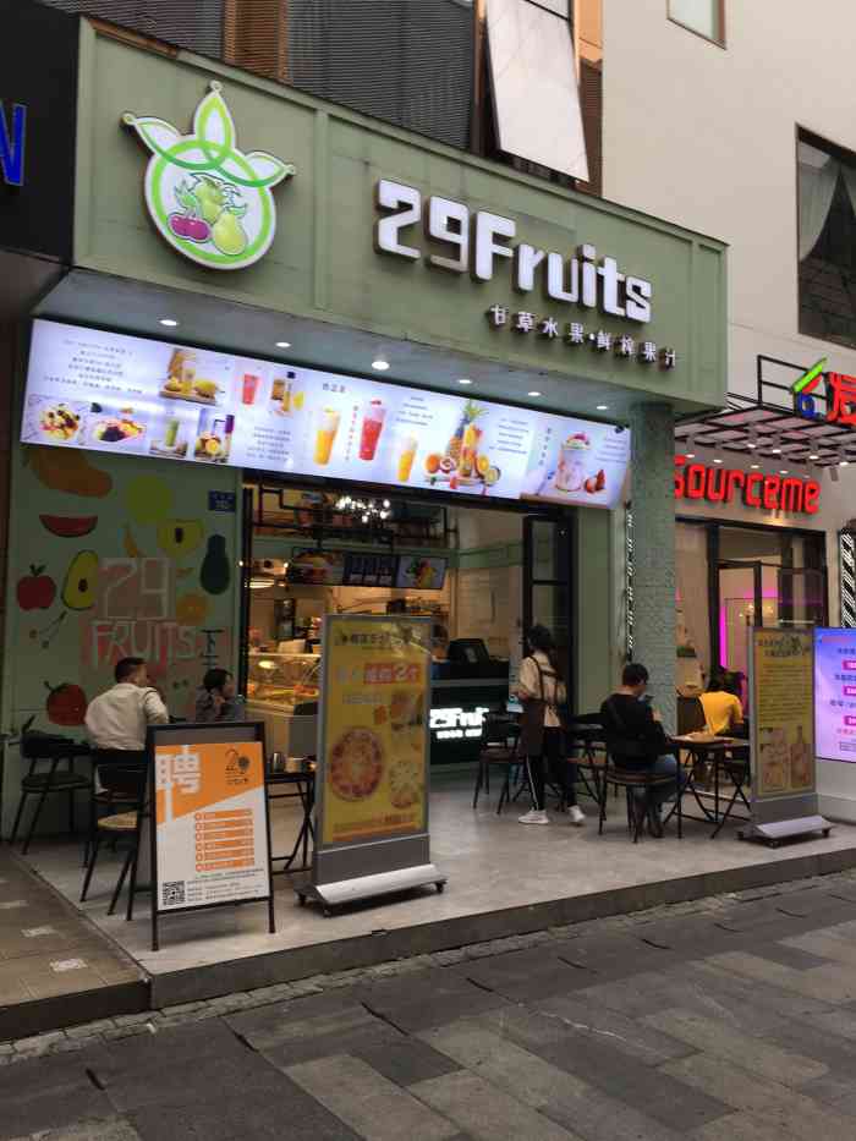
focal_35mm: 29
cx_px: 428
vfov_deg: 61.7
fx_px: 956
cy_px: 570
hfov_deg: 48.2
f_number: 2.2
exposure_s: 1/100
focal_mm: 4.15
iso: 25
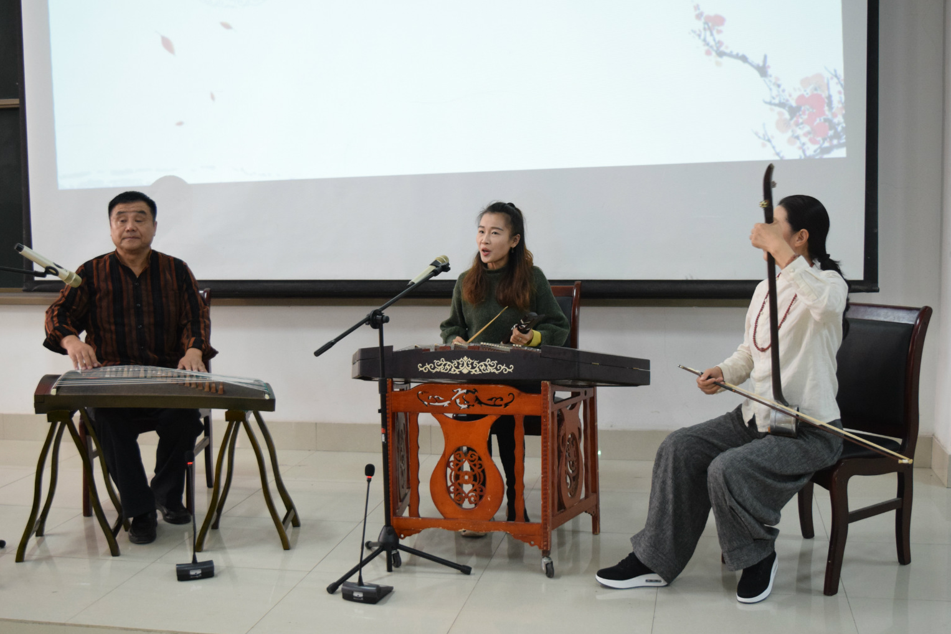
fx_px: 1162
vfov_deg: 30.5
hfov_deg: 44.5
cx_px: 472
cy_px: 321
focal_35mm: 44
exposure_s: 1/50
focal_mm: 28
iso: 1800
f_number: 4.2
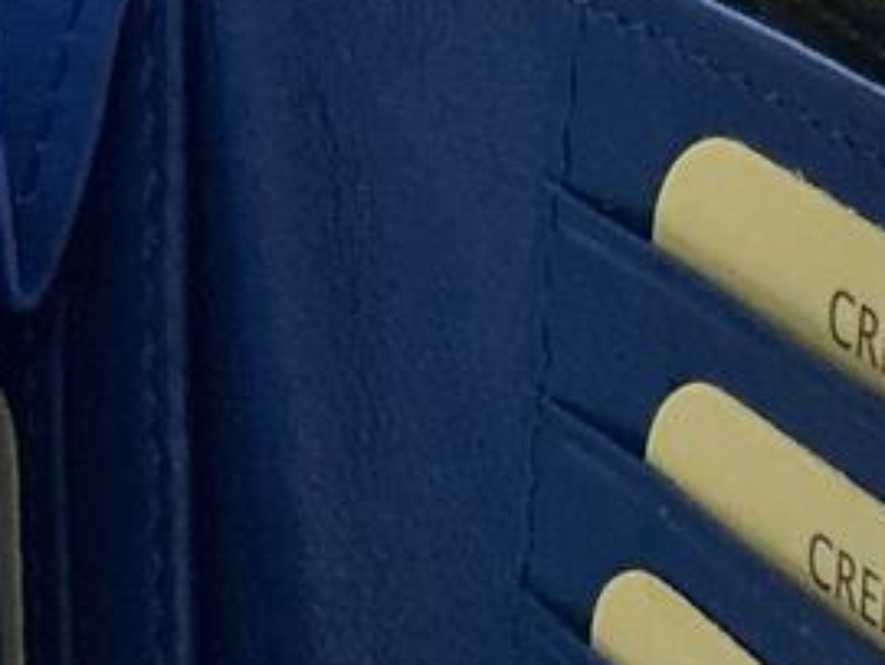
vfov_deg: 8.7
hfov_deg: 12.2
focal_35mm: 161
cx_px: 161
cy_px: 1348
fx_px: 4120
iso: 250
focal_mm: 3
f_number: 1.8
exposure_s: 1/50
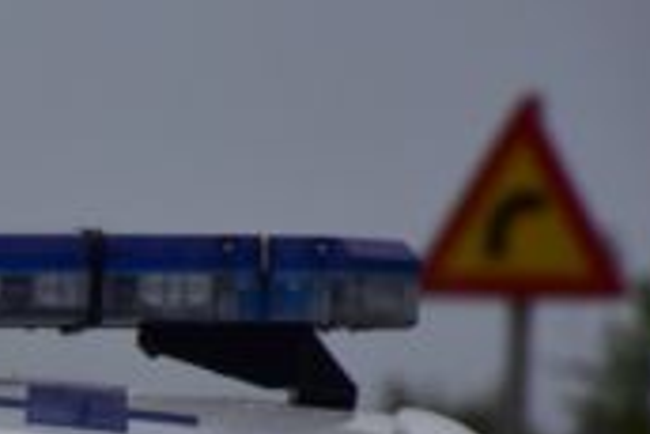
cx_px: -503
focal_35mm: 782
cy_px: 613
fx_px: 14131
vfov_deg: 1.8
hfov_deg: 2.6
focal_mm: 140
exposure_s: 1/3195
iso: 640
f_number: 7.1
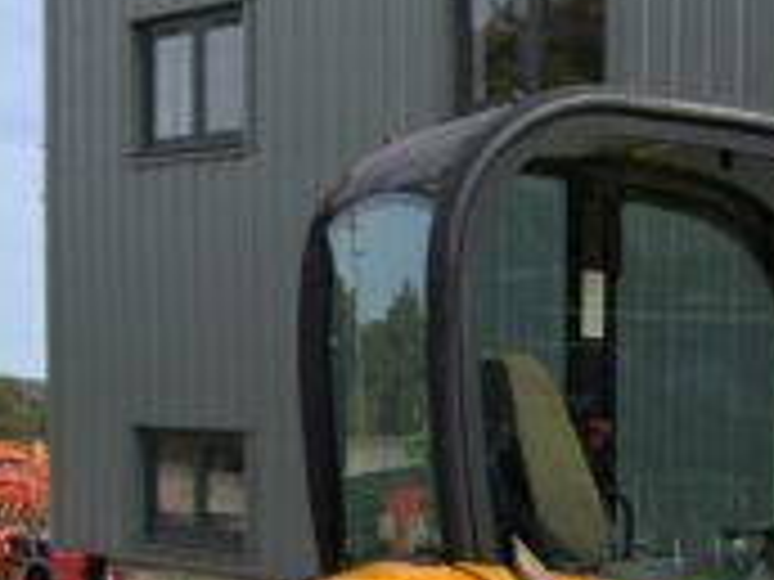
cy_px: 827
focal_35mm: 108
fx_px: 2415
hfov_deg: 16.7
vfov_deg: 13.1
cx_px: 1130
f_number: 1.8
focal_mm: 3
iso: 20
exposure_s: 1/1984
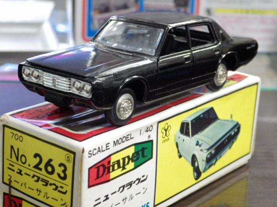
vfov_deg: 17.0
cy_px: 104
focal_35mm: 87
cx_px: 138
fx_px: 696
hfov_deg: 22.5
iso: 1000
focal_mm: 15.6
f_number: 4.4
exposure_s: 1/30
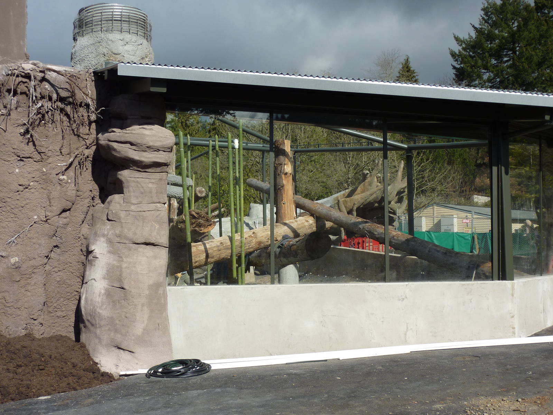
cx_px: 276
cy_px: 208
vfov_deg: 36.0
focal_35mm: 40
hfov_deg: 46.8
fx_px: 639
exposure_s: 1/640
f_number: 4.5
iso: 80
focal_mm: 6.5
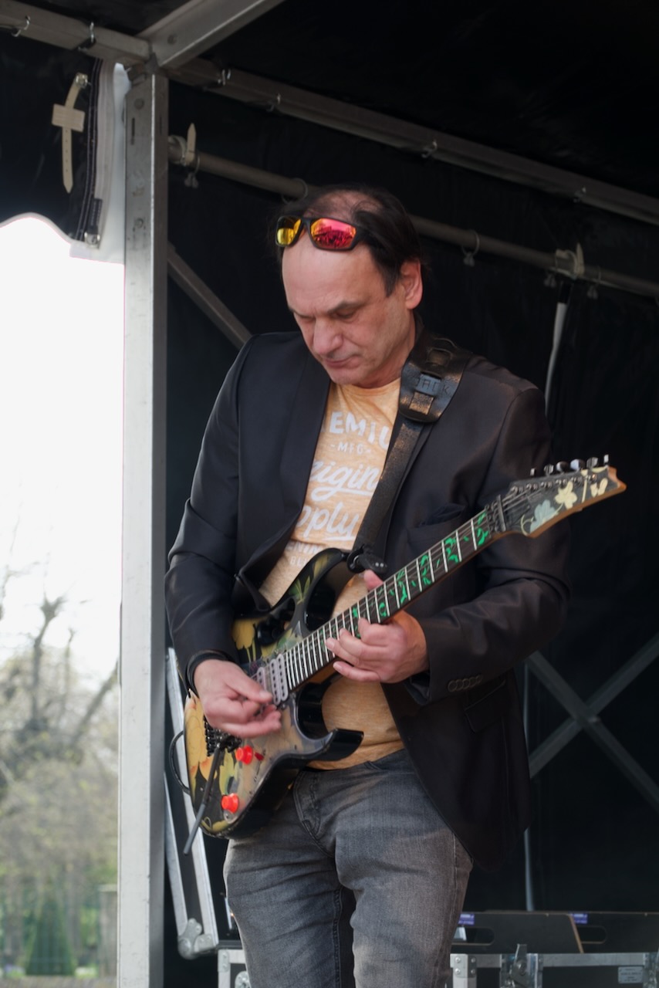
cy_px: 494
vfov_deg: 16.6
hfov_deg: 11.2
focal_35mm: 123
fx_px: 3375
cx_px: 330
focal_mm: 44.93
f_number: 4
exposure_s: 1/80
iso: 100
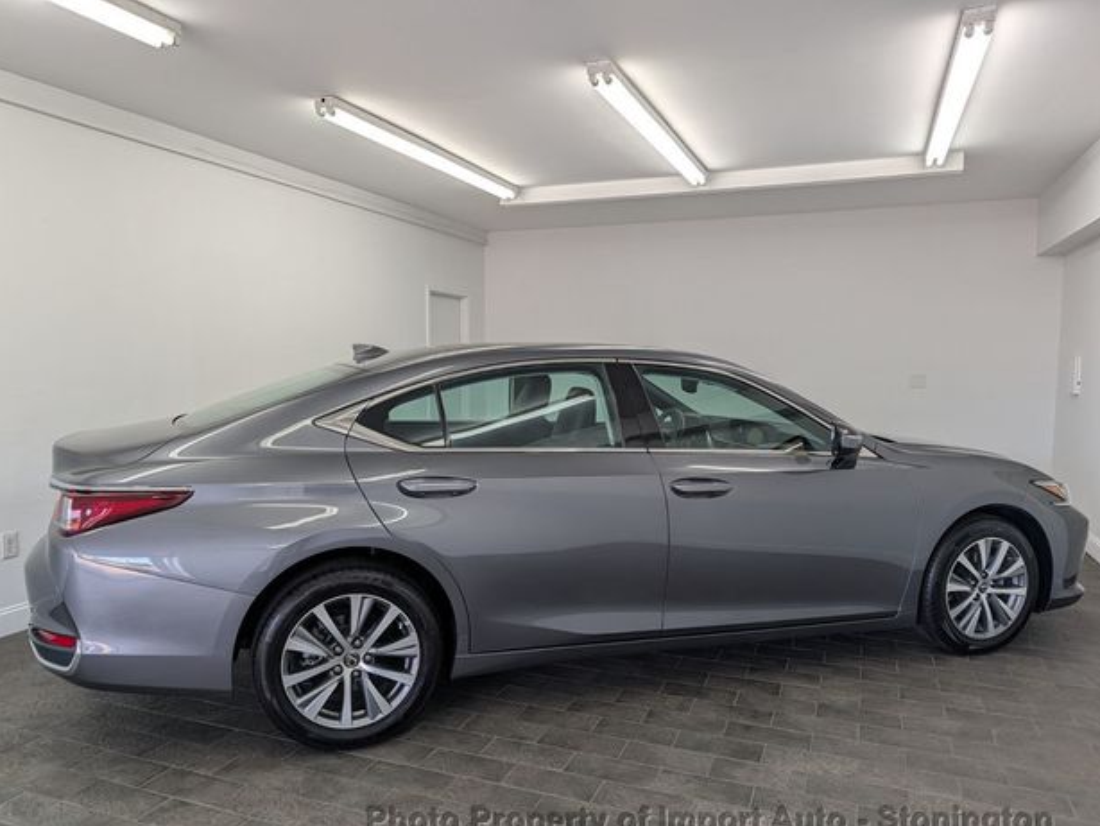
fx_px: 795
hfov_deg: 69.4
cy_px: 428
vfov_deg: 54.9
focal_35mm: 25
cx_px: 539
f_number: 1.68
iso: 20
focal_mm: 6.9
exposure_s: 1/60
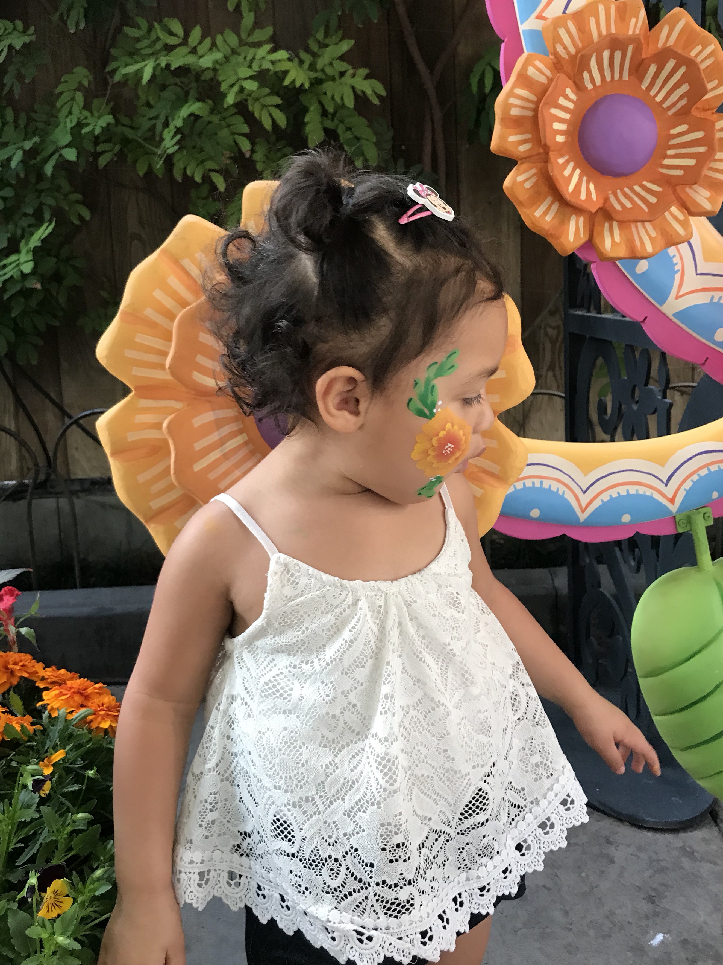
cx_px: 363
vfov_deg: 56.8
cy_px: 452
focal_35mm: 32
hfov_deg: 44.2
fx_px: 891
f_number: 1.8
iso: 25
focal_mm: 3.99
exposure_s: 1/30
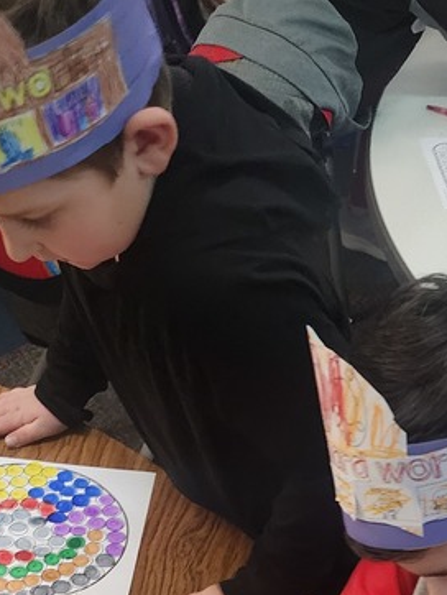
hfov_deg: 22.6
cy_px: 735
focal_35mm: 65
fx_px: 1118
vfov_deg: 26.2
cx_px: 270
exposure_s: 1/60
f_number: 1.8
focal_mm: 6.4
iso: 800
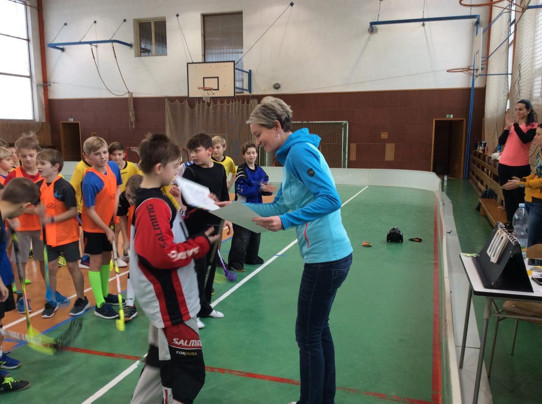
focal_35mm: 32
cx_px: 271
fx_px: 500
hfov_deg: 56.9
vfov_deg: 44.0
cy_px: 202
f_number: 2.4
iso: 40
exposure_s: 1/24
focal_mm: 3.3
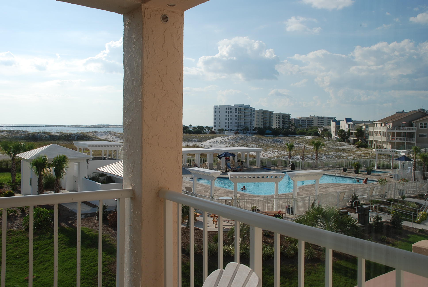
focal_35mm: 33
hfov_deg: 57.2
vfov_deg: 40.1
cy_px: 144
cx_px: 214
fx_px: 393
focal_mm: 22
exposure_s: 1/320
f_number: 9
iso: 100
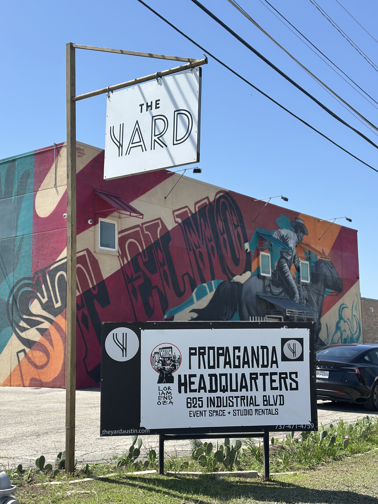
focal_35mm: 48
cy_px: 252
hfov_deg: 30.3
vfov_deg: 39.7
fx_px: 699
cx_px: 189
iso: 80
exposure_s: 1/4785
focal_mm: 6.86
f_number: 1.78
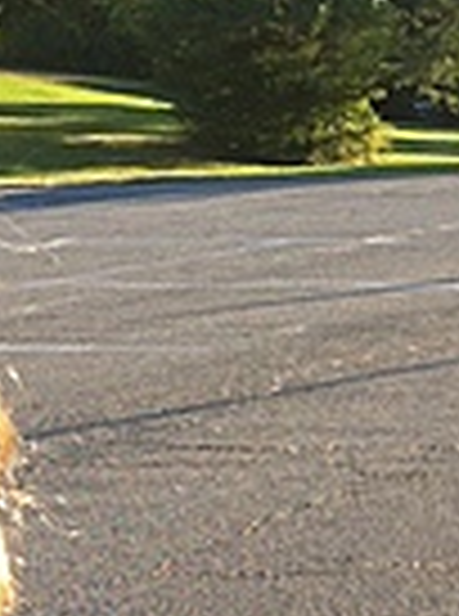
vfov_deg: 16.0
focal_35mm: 123
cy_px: 382
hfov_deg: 11.6
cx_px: 655
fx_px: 2185
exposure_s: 1/236
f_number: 2.8
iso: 80
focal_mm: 3.85
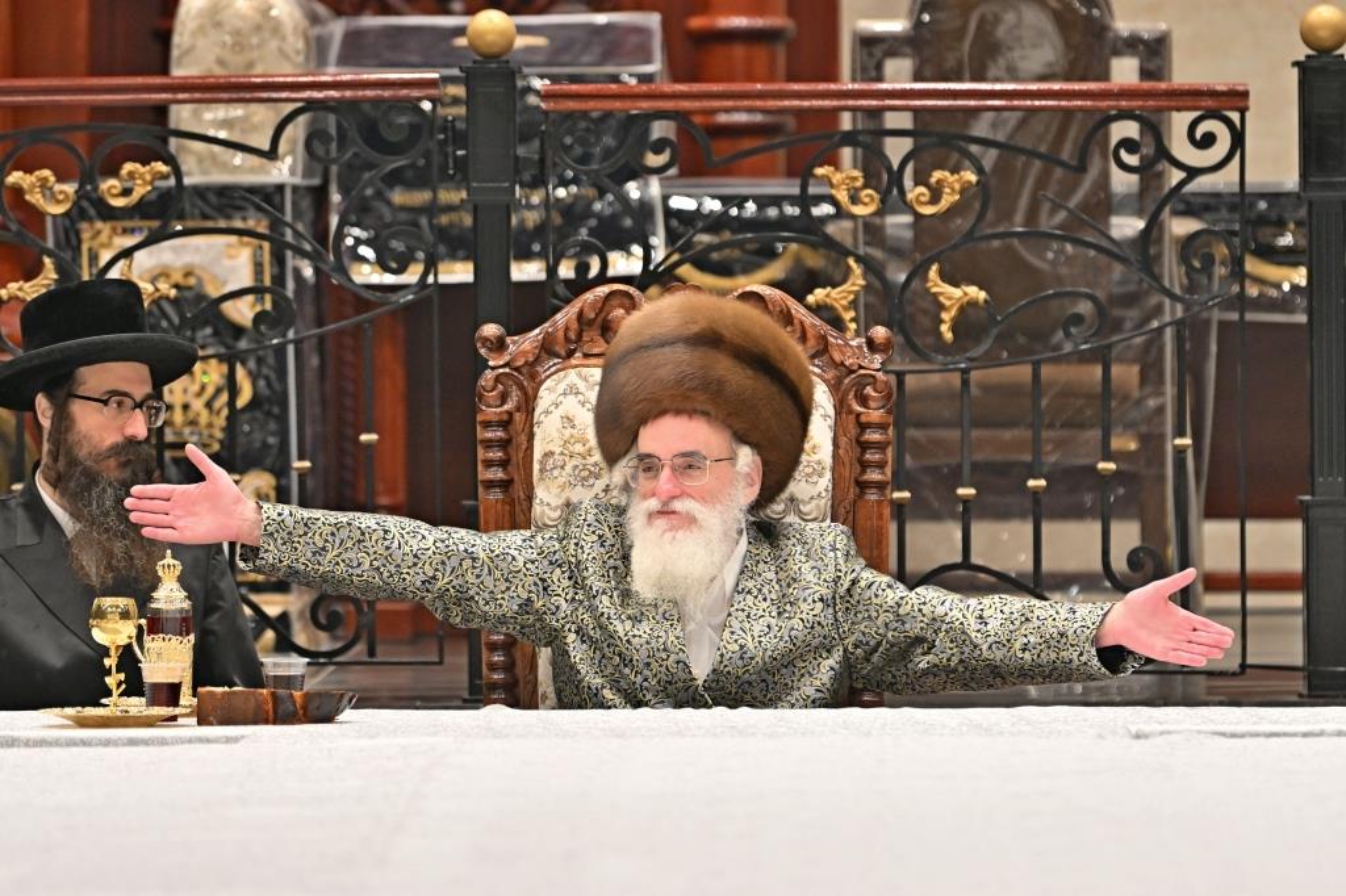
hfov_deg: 7.4
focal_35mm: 277
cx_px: 673
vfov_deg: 5.0
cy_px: 448
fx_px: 10353
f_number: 2.8
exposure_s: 1/800
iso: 640
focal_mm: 185
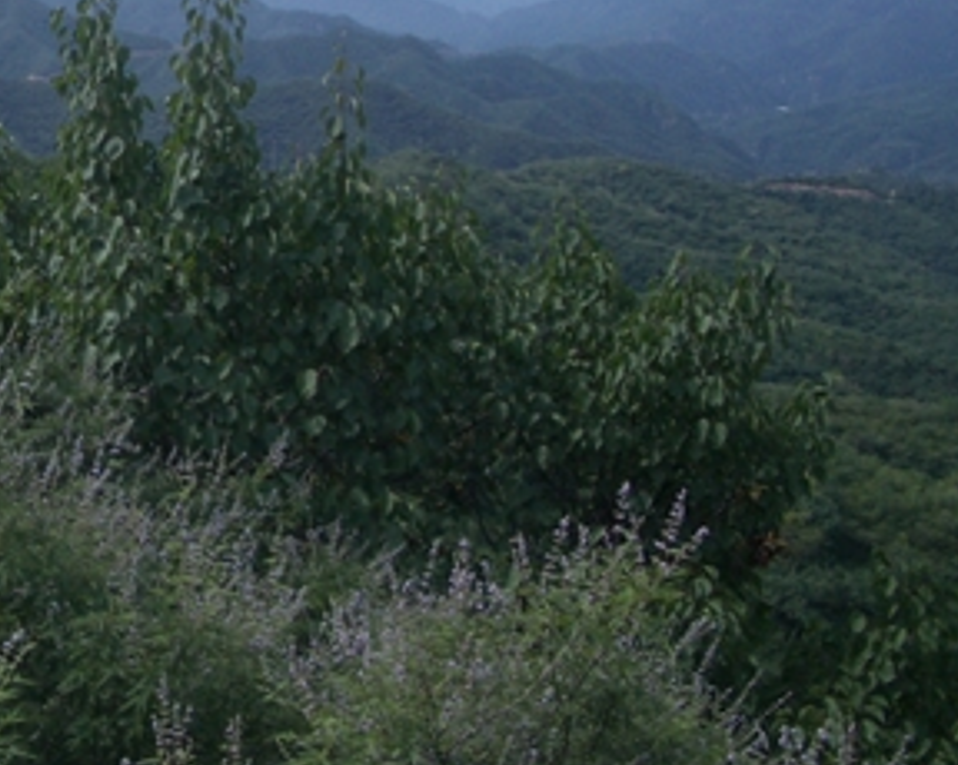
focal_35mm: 76
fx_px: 2153
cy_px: 130
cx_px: 77
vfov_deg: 19.9
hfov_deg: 24.3
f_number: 4.3
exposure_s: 1/640
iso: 50
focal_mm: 5.8
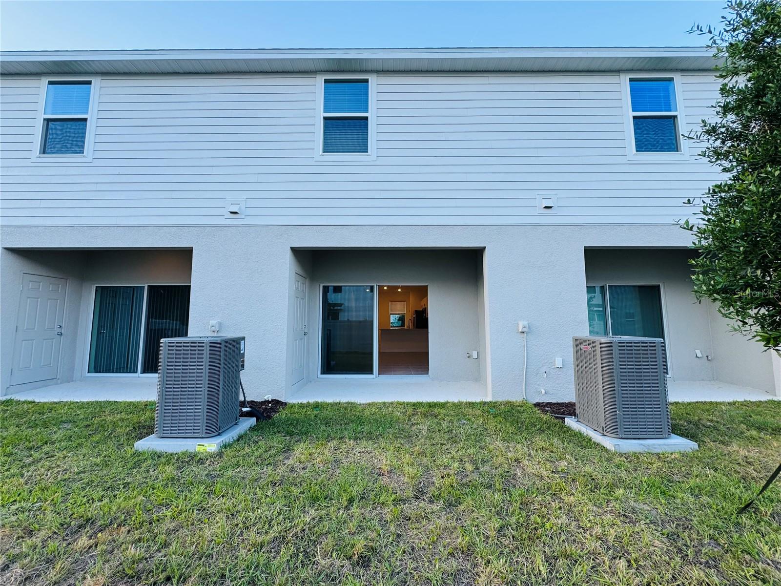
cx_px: 390
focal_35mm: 14
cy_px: 293
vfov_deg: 85.7
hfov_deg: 102.1
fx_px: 316
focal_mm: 2.22
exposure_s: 1/206
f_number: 2.2
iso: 40
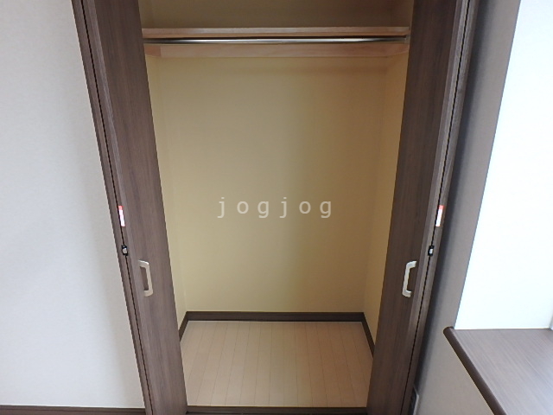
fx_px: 335
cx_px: 276
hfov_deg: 79.0
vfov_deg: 63.4
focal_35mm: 21
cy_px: 208
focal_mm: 3.7
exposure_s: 1/40
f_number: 3.5
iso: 200
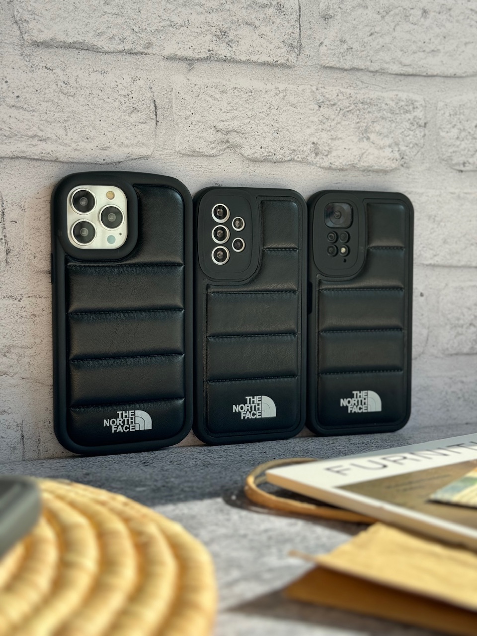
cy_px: 318
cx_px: 238
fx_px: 882
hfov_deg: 30.3
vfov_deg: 39.7
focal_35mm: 48
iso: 64
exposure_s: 1/739
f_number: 1.78
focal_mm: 6.86
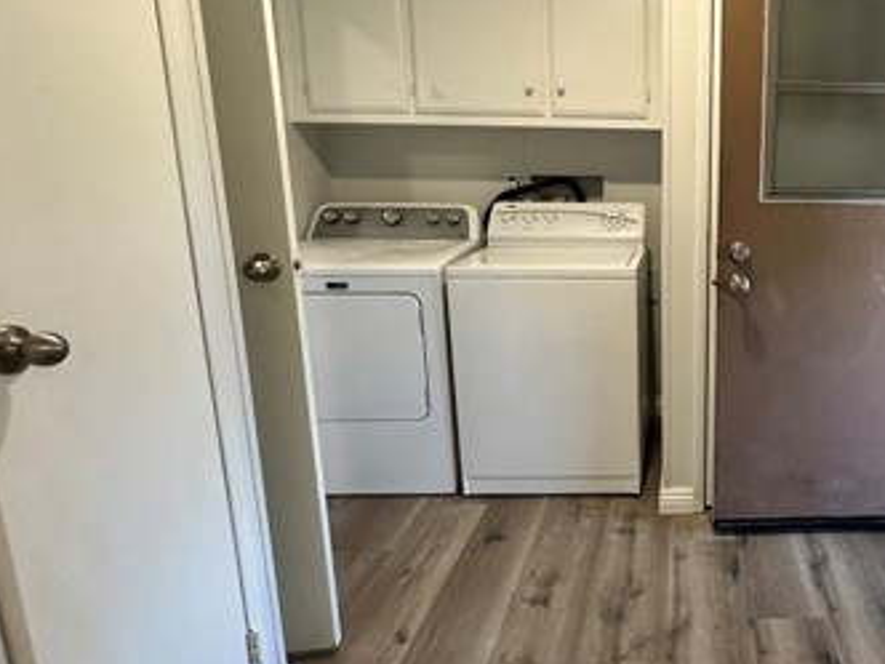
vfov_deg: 51.3
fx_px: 690
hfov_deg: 59.9
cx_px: 714
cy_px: 309
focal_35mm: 27
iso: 250
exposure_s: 1/60
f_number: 2.2
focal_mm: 2.22
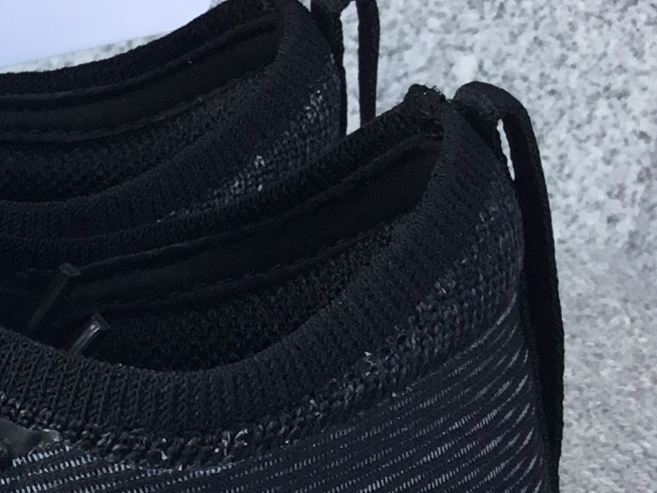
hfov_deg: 14.6
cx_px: -502
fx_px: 2259
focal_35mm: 119
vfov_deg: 12.2
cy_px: 576
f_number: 2.4
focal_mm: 3.3
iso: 32
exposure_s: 1/50
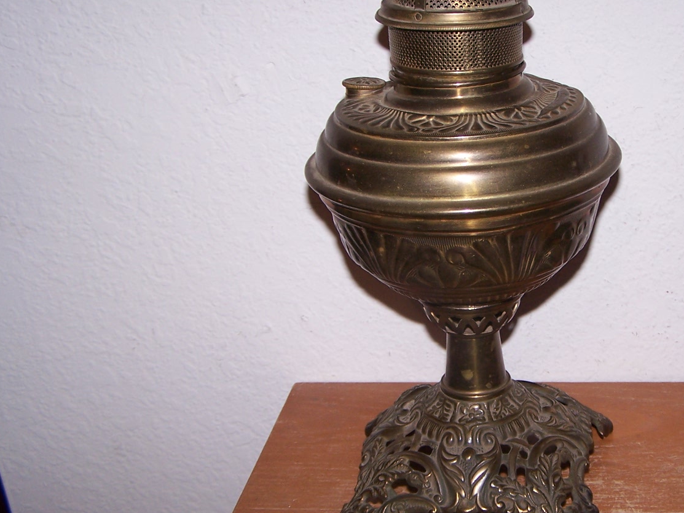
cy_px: 294
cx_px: 452
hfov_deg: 35.8
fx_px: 1047
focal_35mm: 53
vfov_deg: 27.5
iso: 80
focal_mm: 6.3
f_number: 2.8
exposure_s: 1/60
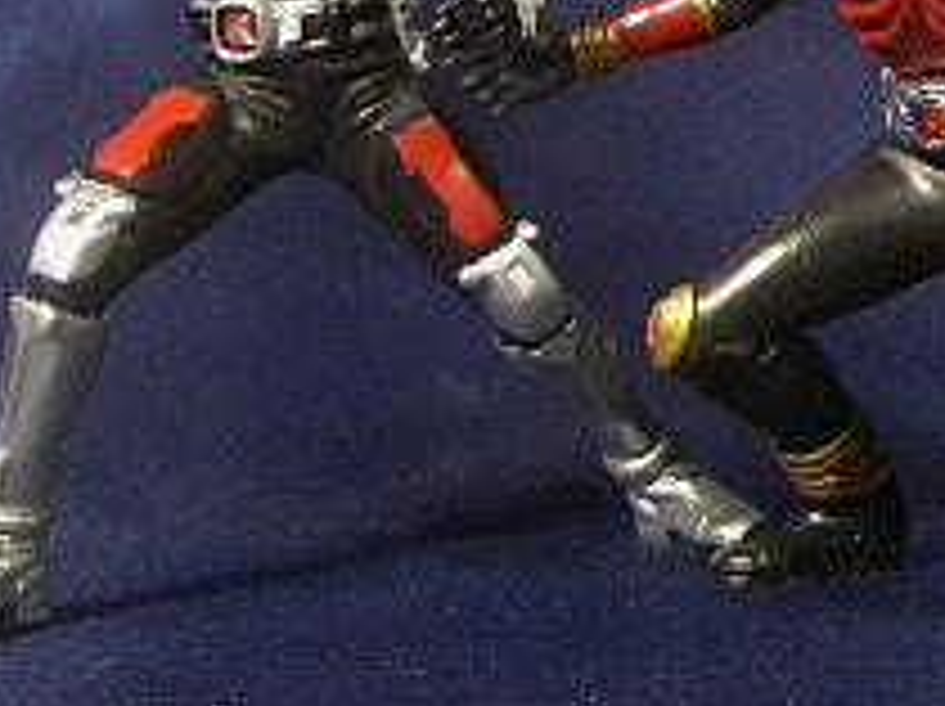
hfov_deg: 14.9
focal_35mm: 125
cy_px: 31
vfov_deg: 11.7
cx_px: 1328
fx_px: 3409
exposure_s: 1/30
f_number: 2.8
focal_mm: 6.8
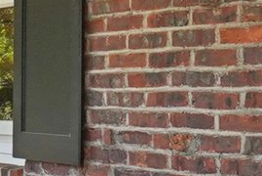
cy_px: 97
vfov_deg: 12.0
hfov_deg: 17.6
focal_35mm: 114
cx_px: 17
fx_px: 831
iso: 800
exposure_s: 1/200
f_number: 8
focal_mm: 10
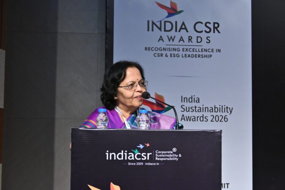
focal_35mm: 86
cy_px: 95
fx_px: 677
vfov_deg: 16.0
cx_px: 142
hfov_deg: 23.8
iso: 2500
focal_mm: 57
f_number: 7.1
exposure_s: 1/125
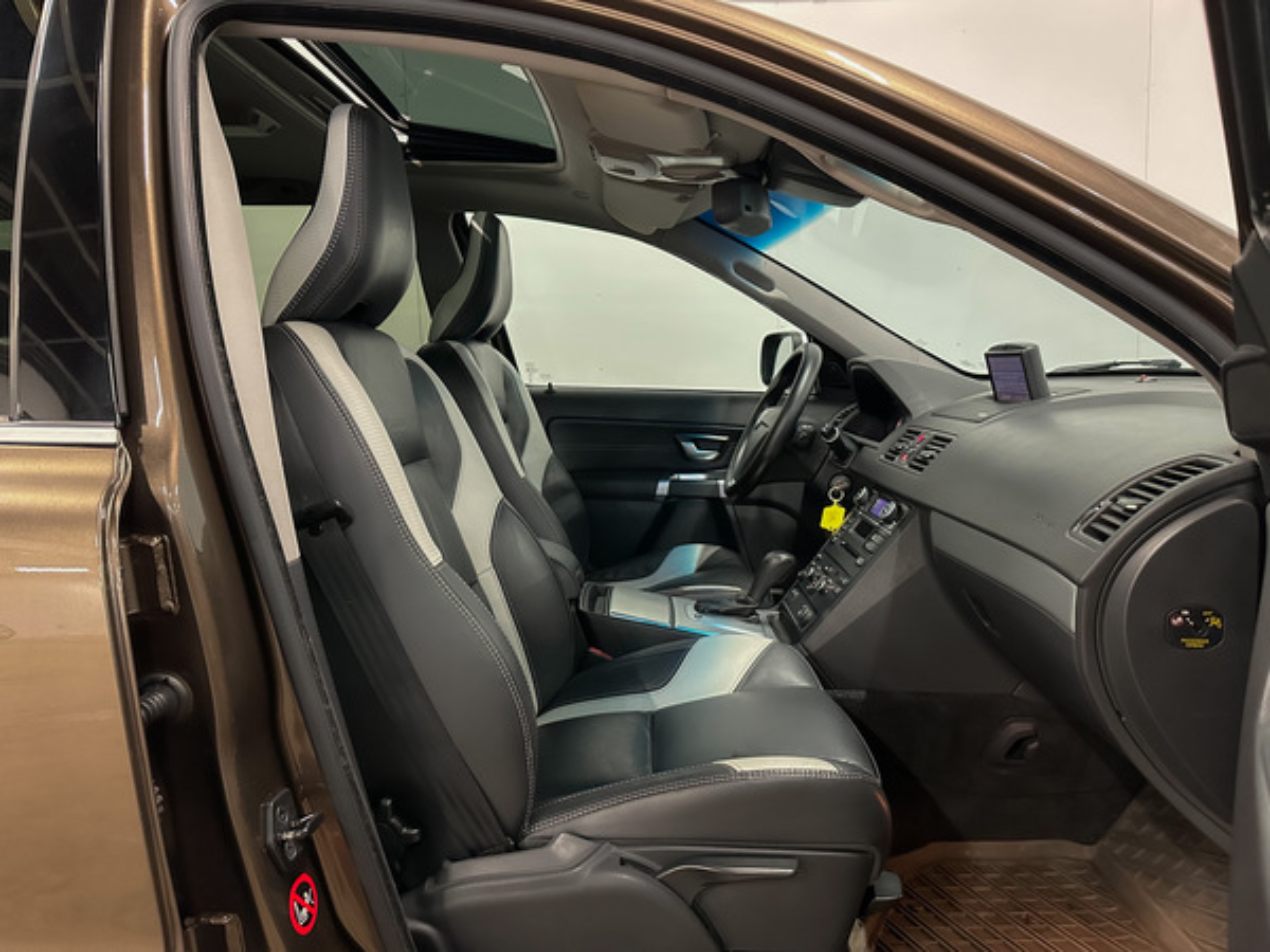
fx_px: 881
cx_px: 635
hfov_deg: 71.6
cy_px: 476
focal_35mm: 24
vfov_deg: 56.8
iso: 800
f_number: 1.78
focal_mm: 6.86
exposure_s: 1/50
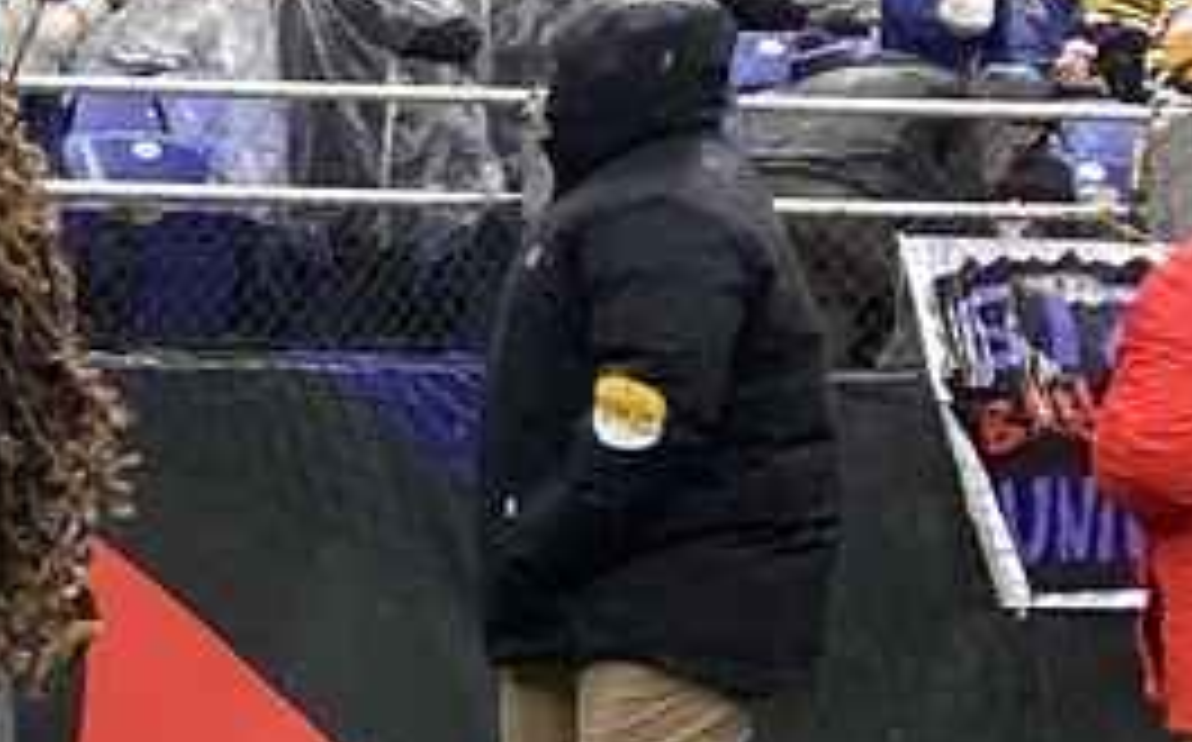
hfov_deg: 8.9
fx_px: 5971
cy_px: -178
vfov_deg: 7.1
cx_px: -2629
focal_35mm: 184
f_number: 1.8
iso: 32
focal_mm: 4.25
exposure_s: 1/350
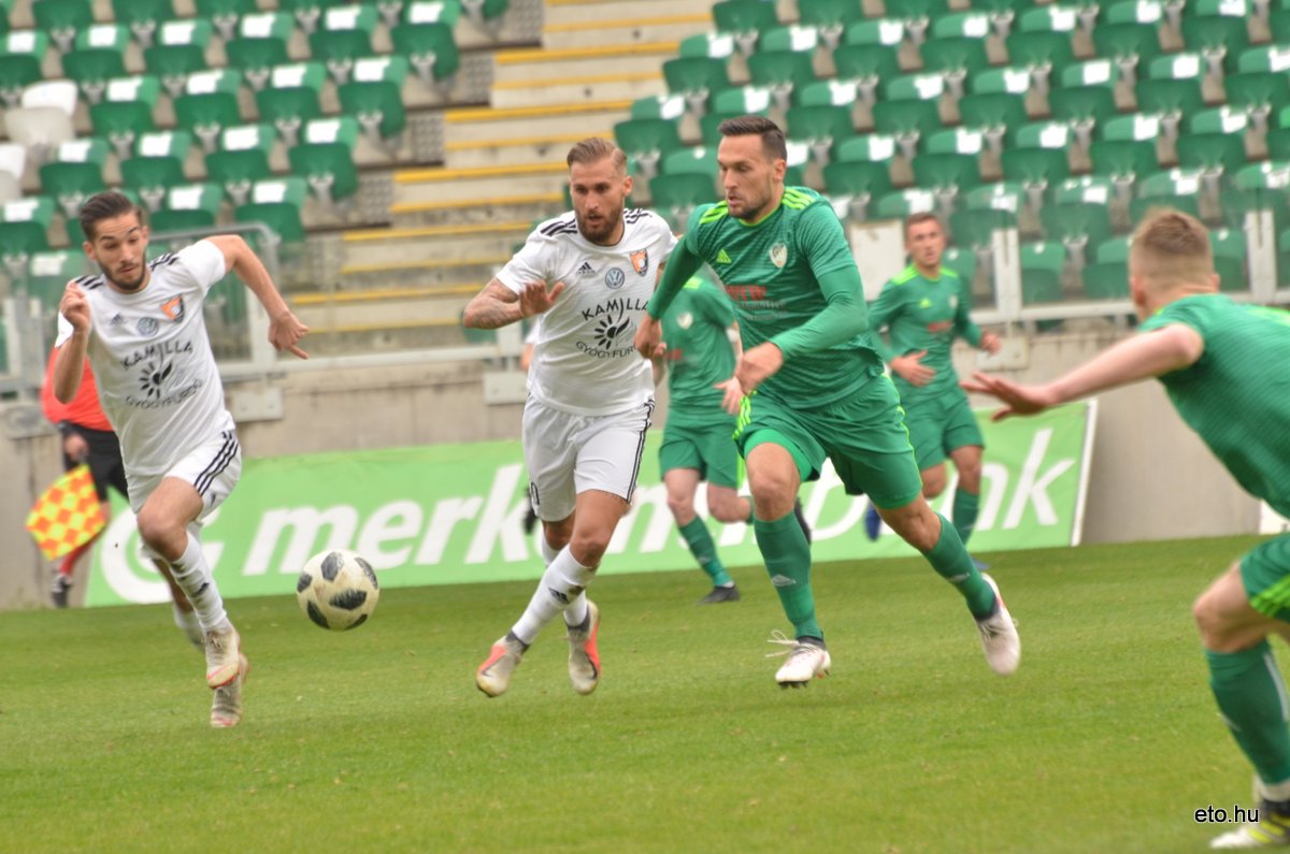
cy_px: 427
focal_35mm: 450
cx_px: 645
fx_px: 16093
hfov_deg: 4.6
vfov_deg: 3.0
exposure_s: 1/250
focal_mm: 300
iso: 500
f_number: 6.3
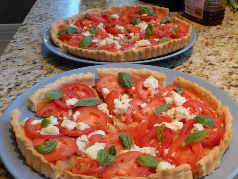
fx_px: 351
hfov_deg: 37.5
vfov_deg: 28.6
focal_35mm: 51
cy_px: 90
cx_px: 119
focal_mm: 9.2
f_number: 4.5
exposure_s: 1/50
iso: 400
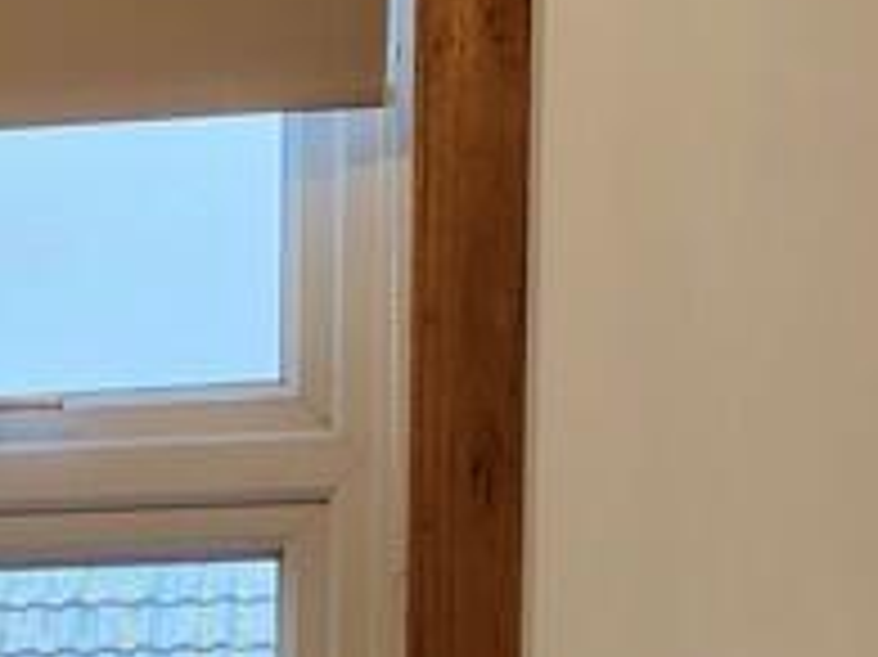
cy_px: 1152
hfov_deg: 15.7
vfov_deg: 11.4
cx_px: -153
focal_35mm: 121
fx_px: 3067
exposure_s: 1/100
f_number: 1.8
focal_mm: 5.4
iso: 125
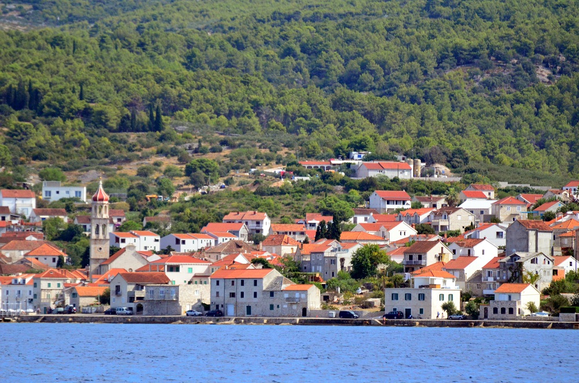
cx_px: 290
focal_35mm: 450
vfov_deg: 3.0
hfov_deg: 4.6
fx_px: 7221
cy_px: 192
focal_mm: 300
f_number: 5.6
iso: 2000
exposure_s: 1/6400
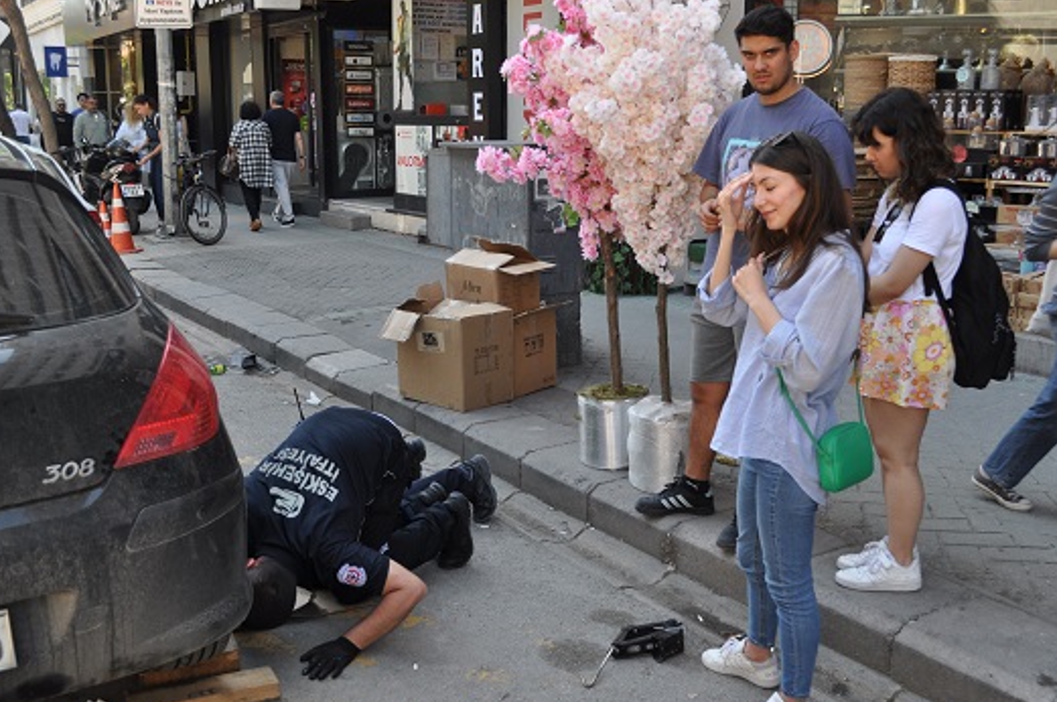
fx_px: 1114
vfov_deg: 35.0
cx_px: 515
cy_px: 355
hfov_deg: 50.7
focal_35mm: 38
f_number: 5.6
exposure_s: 1/125
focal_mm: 22
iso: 220
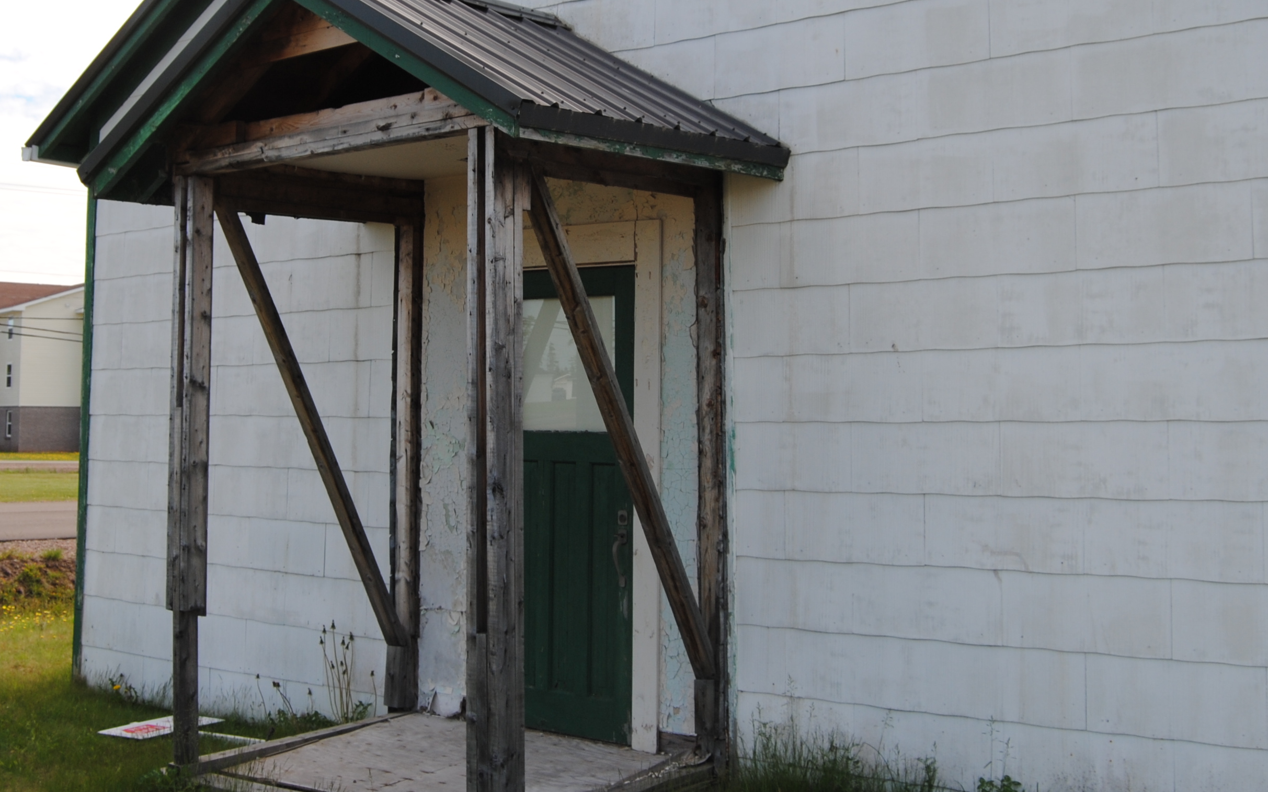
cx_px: 583
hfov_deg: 45.2
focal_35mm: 44
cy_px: 285
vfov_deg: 29.1
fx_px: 1520
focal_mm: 18
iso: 100
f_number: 7.1
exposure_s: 1/200
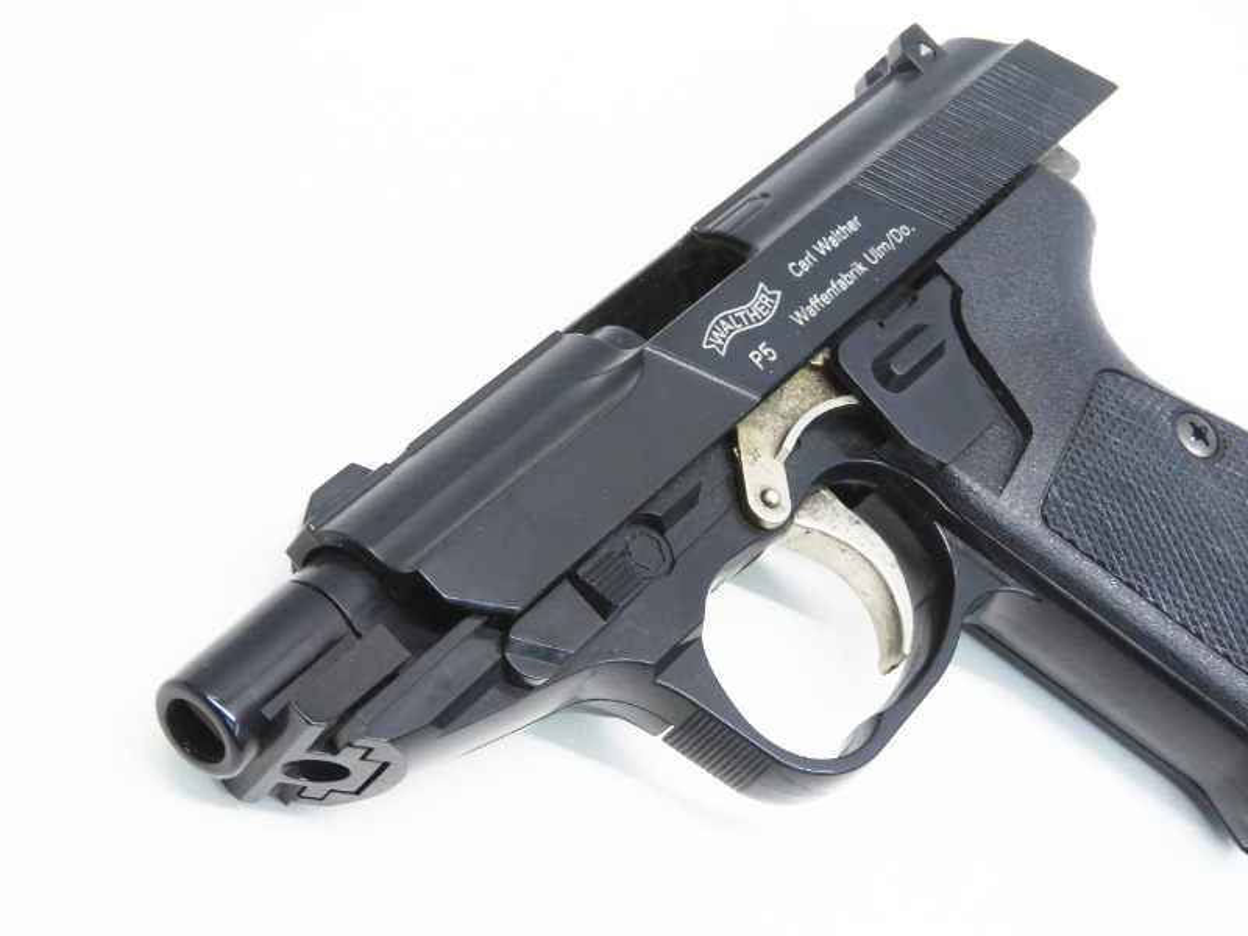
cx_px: 624
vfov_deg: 18.4
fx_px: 2884
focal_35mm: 80
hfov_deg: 24.4
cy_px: 468
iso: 200
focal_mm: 14.3
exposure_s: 1/40
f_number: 5
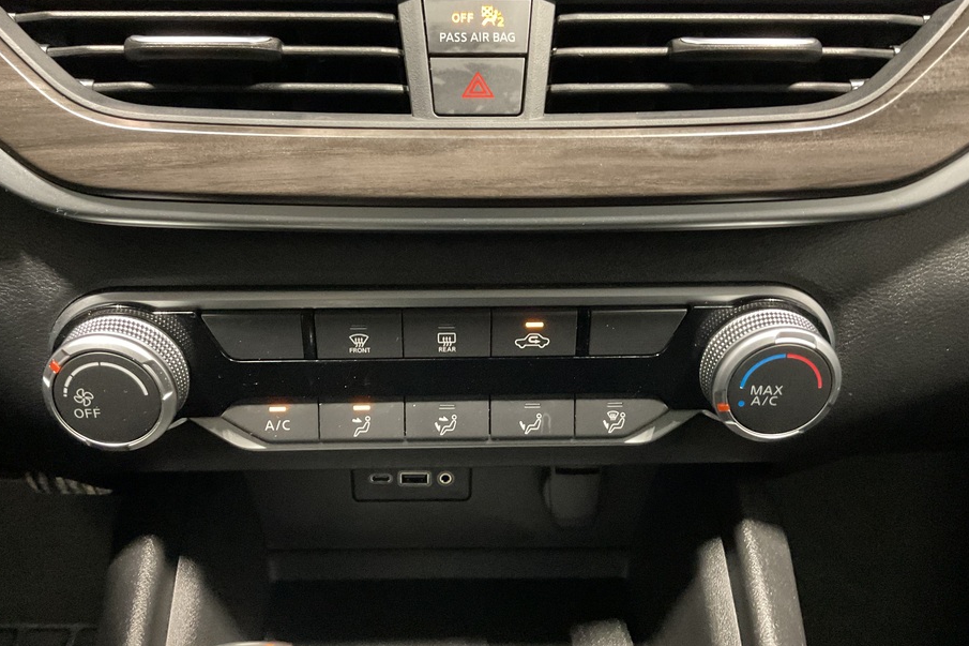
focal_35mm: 32
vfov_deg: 41.1
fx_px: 861
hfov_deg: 58.7
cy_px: 333
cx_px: 465
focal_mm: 3
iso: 500
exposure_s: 1/30
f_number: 1.8
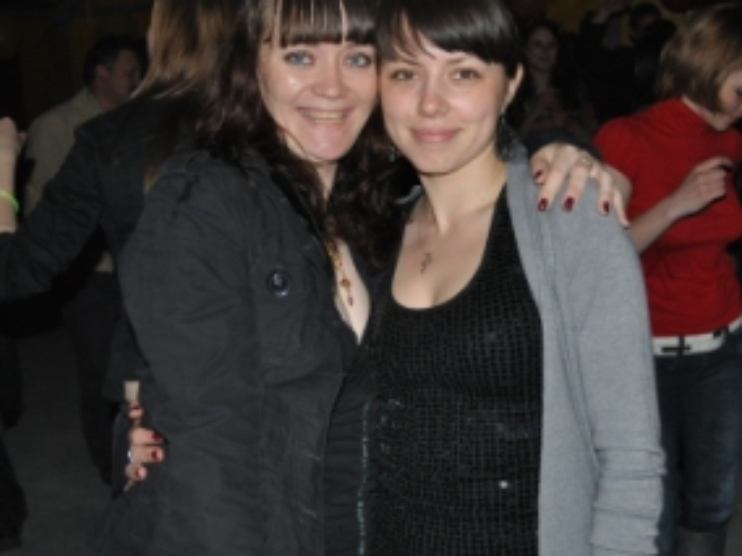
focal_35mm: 50
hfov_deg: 38.1
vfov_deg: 29.1
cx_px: 421
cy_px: 266
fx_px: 1072
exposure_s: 1/60
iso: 800
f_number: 4
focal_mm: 22
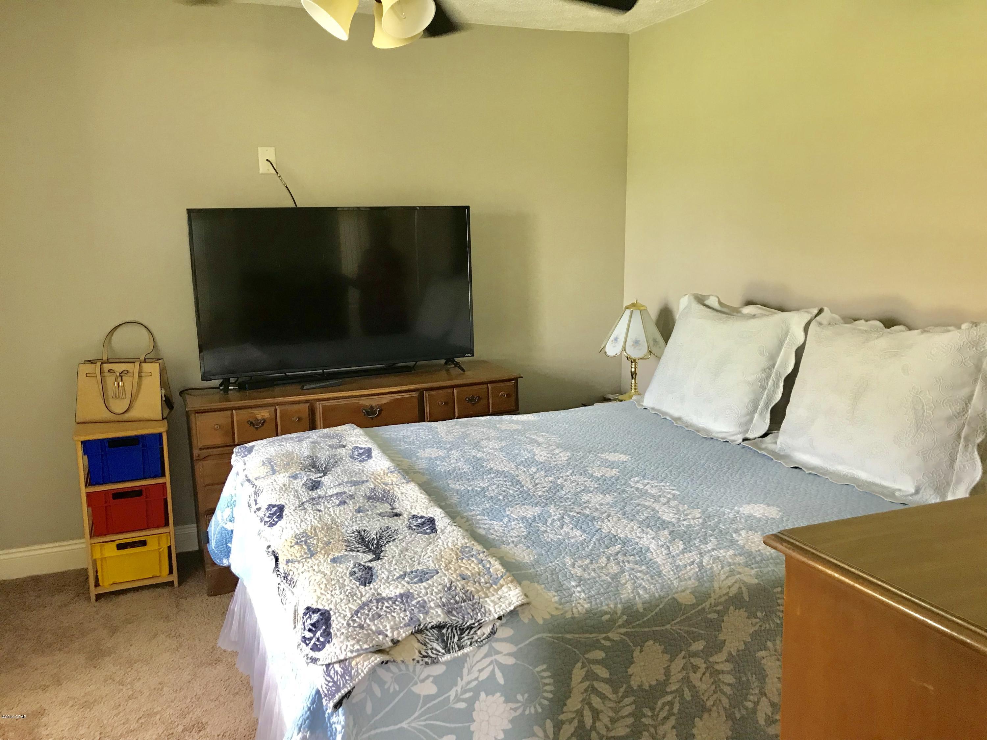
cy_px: 370
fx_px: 798
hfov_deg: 63.4
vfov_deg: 49.7
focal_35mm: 28
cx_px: 494
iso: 40
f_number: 1.8
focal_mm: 3.99
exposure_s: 1/17
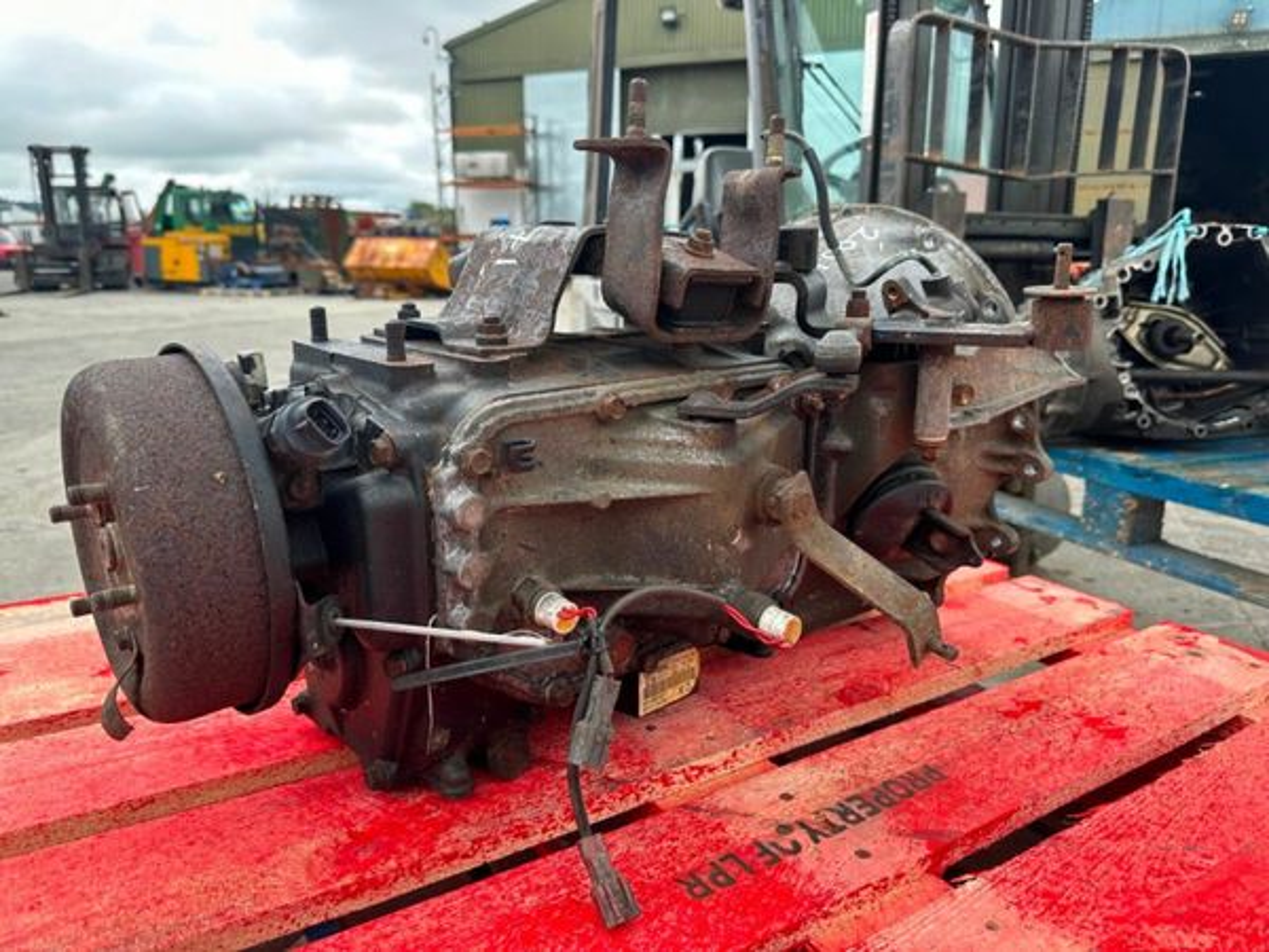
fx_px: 880
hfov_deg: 71.6
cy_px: 476
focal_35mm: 24
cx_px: 634
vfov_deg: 56.8
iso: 64
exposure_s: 1/212
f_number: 1.78
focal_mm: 6.86
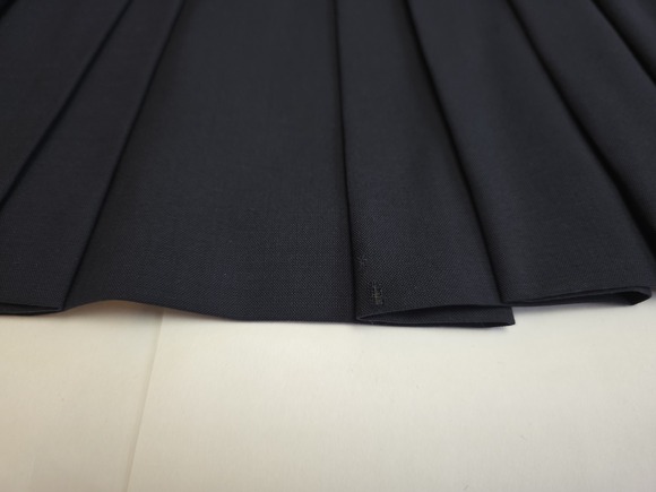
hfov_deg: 73.9
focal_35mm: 23
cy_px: 246
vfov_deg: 58.9
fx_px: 436
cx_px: 328
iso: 400
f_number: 1.7
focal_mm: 6.3
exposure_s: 1/51
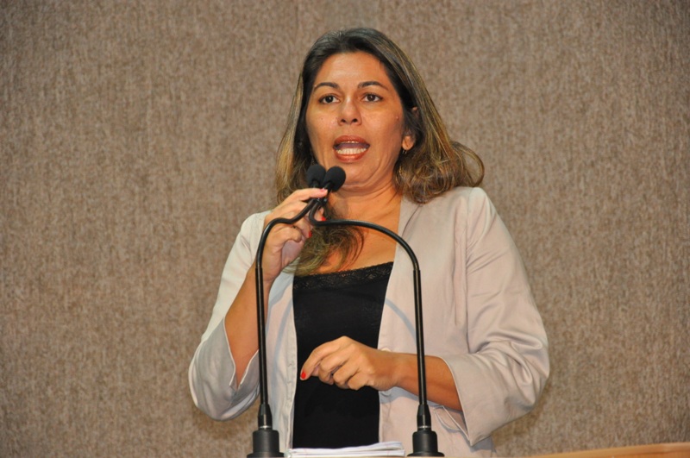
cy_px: 229
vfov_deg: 8.7
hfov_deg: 13.1
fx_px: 3014
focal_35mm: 158
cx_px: 345
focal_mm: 105
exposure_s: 1/60
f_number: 5.6
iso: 1600
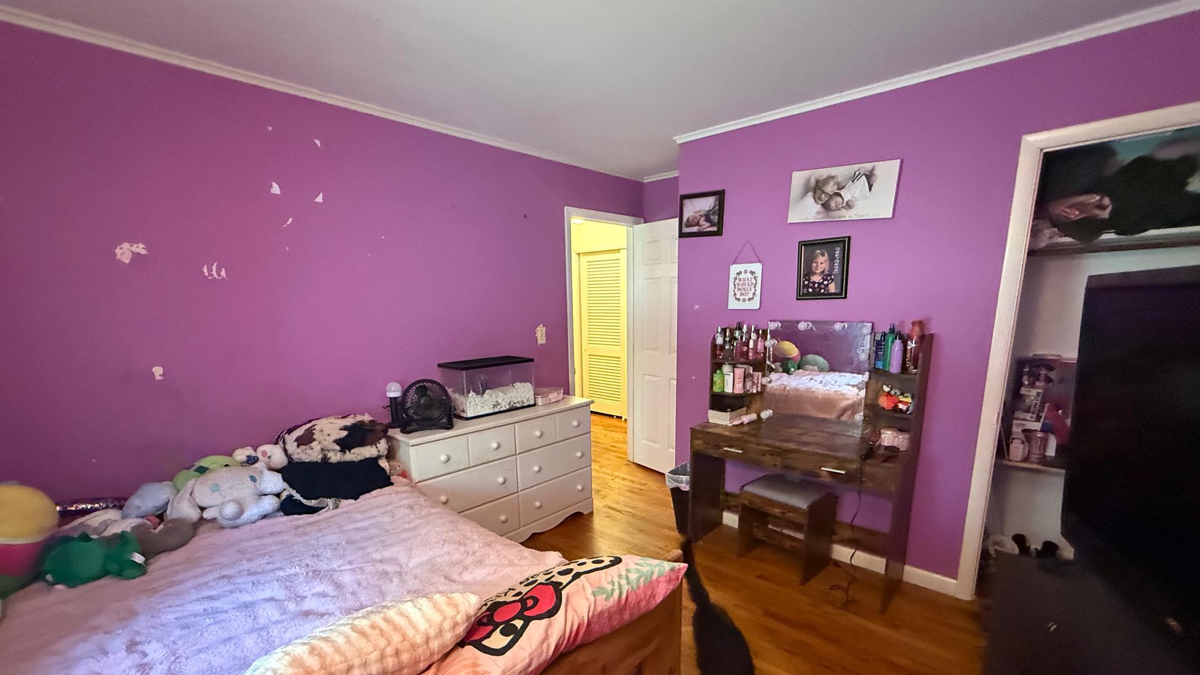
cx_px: 610
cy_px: 411
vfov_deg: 66.3
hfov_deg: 99.4
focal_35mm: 16
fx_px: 509
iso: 1250
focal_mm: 2.22
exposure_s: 1/60
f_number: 2.2
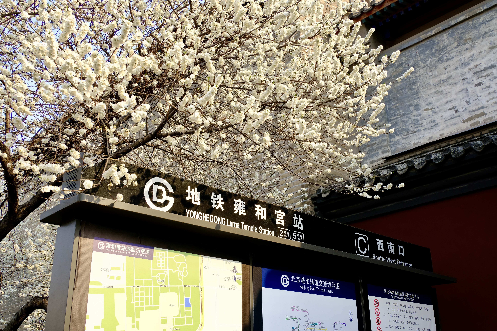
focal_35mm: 38
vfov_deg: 35.1
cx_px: 248
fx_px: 525
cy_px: 166
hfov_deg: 50.7
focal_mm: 25.4
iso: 400
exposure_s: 1/250
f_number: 8
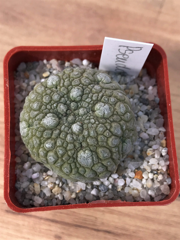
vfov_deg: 63.4
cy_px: 120
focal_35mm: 28
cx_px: 90
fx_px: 194
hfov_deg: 49.8
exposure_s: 1/224
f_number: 1.8
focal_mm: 3.99
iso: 20
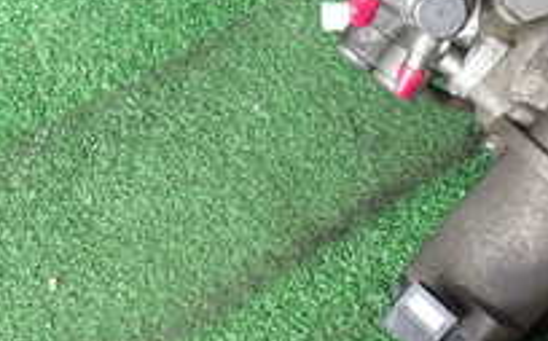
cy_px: 330
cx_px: 196
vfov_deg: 16.4
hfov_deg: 26.4
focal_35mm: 78
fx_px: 1164
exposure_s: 1/80
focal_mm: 4.5
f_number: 2
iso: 100
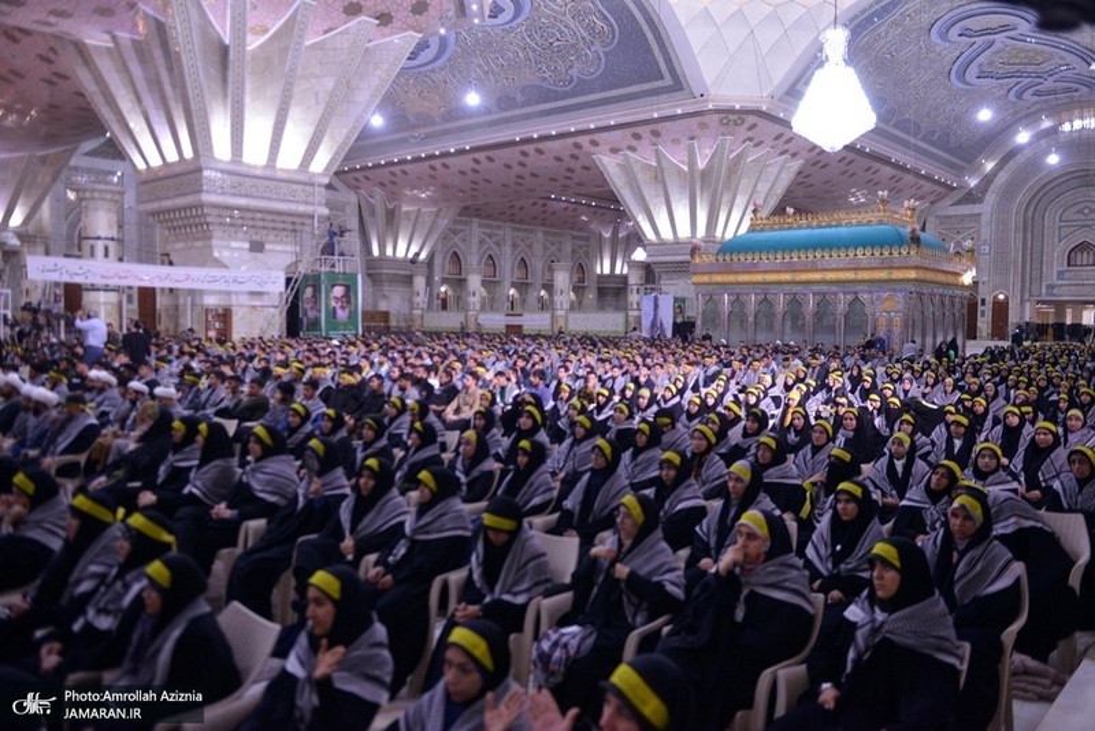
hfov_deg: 63.6
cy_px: 366
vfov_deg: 45.0
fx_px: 882
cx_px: 548
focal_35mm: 29
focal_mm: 29
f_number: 3.2
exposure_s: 1/100
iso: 1250
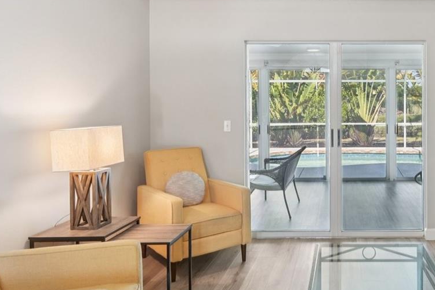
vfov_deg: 39.8
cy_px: 124
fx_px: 400
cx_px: 338
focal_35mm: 33
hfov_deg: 53.9
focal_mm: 15.5
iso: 400
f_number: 8
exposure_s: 1/40
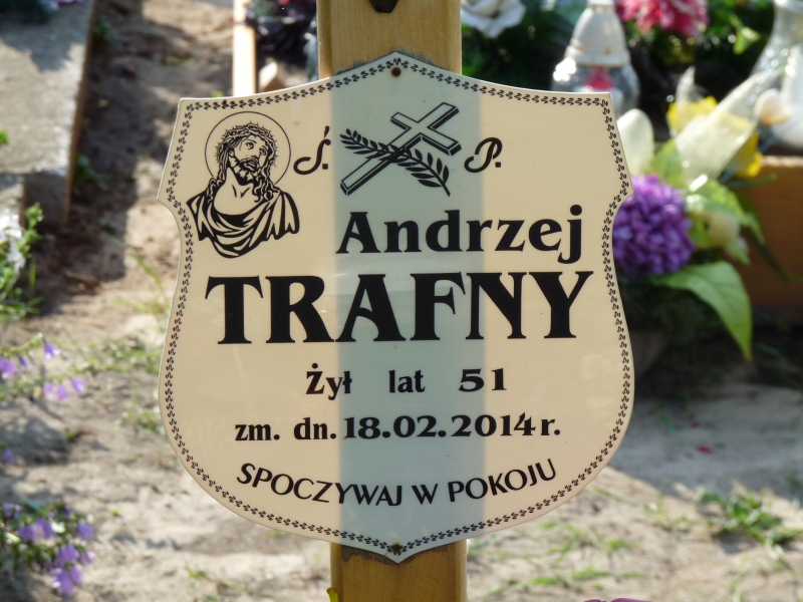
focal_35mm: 184
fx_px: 4268
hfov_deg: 10.7
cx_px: 402
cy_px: 301
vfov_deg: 8.1
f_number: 5.6
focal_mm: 32.7
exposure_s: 1/250
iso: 100
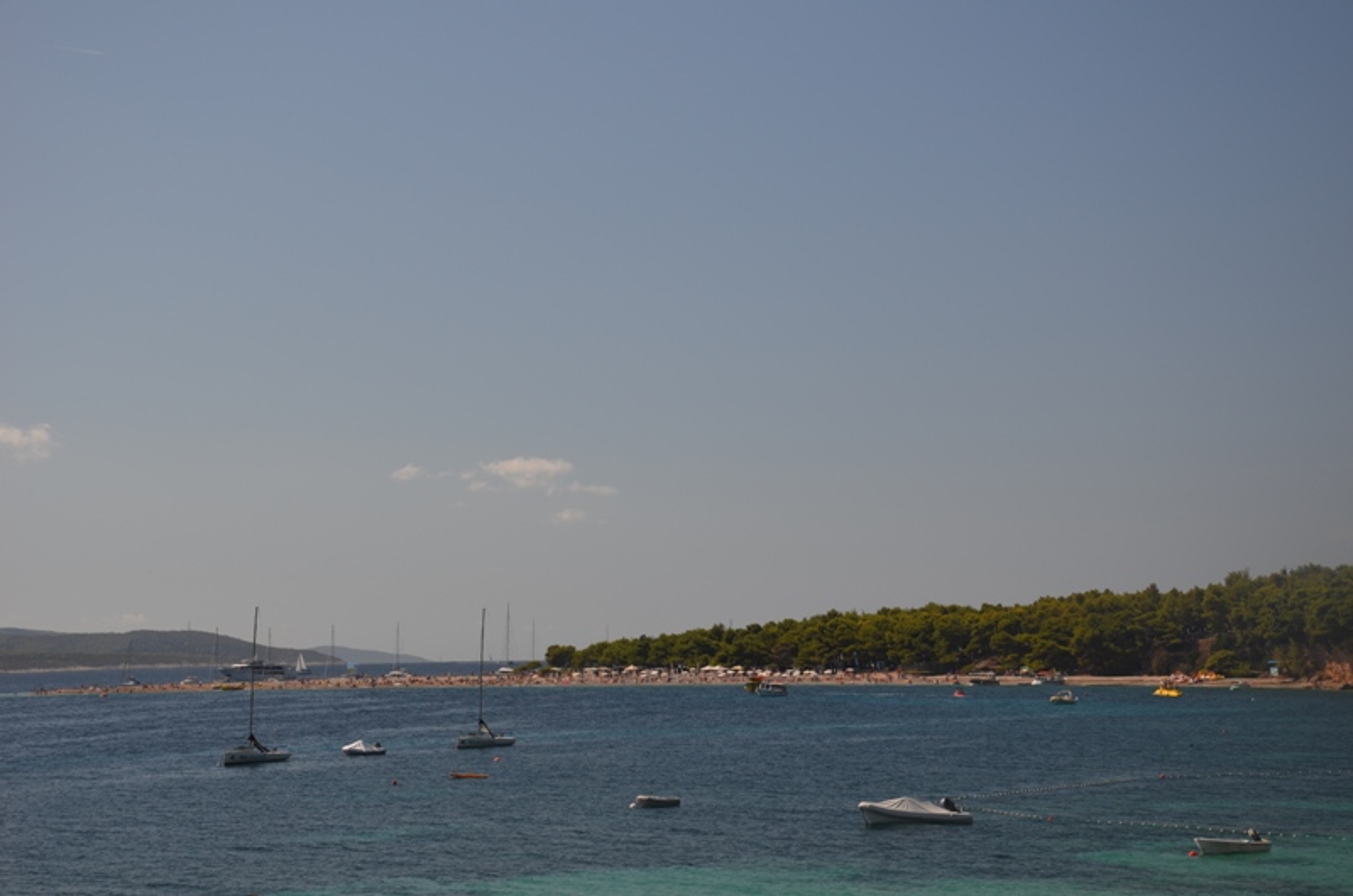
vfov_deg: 18.1
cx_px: 676
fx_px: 2813
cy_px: 448
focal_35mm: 75
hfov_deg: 27.0
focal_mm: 50
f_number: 8
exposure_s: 1/250
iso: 110
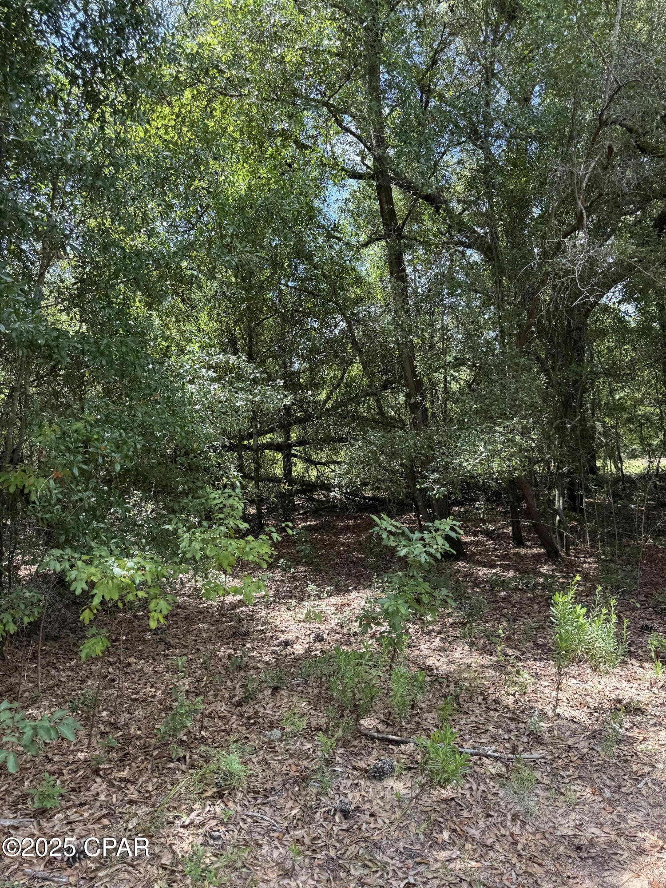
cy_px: 444
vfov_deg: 71.6
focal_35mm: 24
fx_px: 616
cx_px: 333
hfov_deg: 56.8
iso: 80
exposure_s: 1/360
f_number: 1.78
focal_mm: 6.76
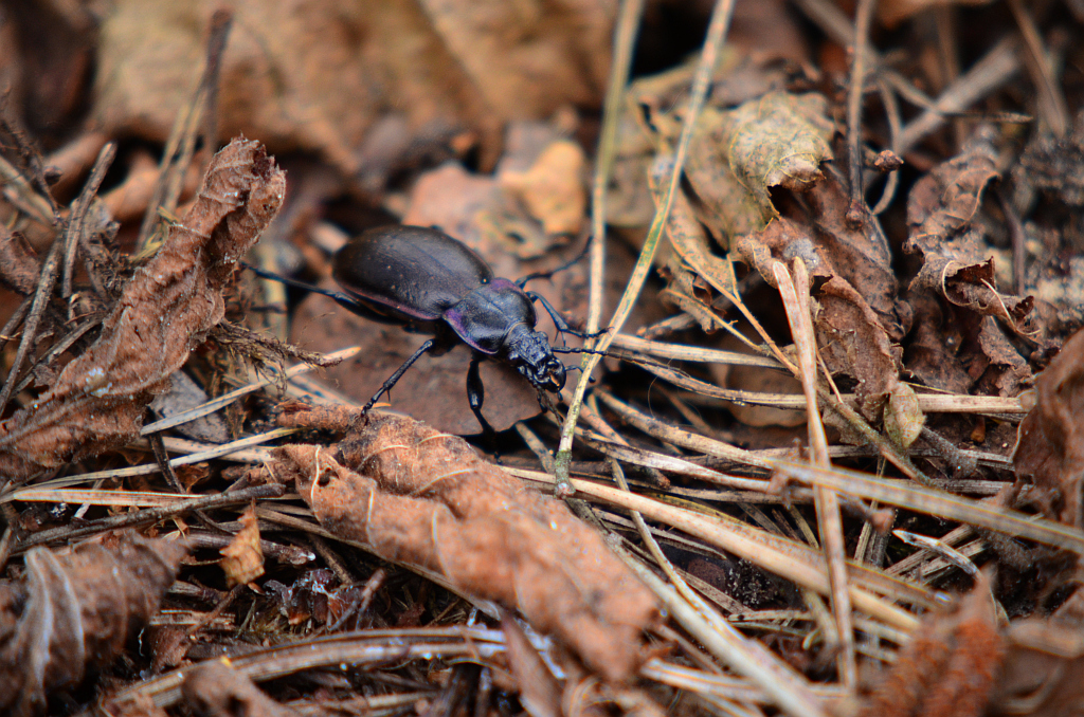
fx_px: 9014
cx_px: 542
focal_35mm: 300
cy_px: 358
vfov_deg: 4.6
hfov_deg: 6.9
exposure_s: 1/80
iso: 400
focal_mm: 200
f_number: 6.3
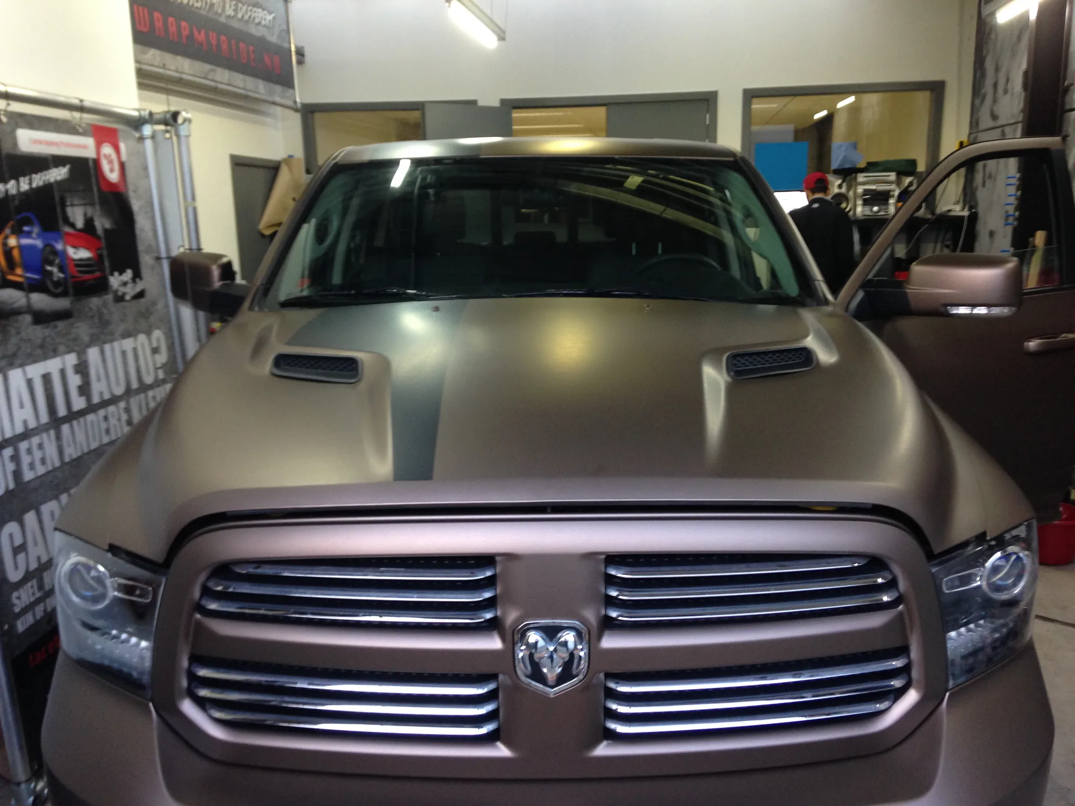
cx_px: 538
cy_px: 403
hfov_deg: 55.4
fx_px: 1025
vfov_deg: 42.9
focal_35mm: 33
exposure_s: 1/20
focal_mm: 4.12
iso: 100
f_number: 2.4
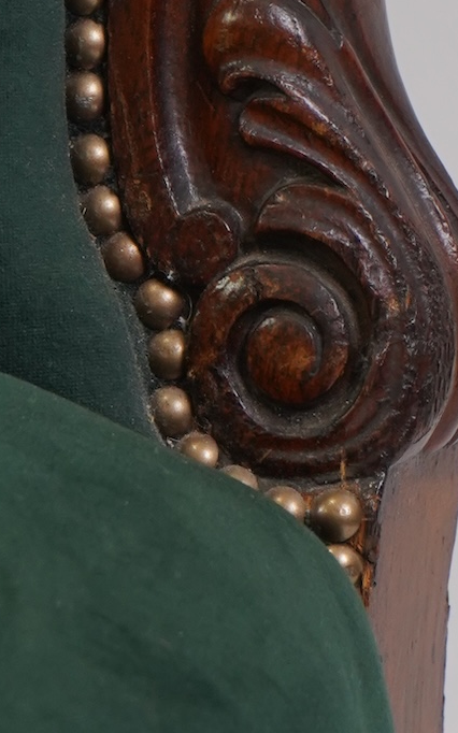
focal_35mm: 312
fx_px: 6234
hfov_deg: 4.2
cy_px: -3
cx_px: 296
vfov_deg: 6.7
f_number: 5.6
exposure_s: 1/125
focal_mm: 70
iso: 1000
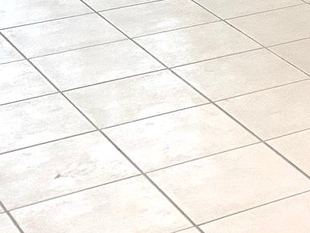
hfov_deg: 13.3
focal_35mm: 133
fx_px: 1192
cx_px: 556
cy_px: -332
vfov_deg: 9.8
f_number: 1.8
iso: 200
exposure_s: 1/60
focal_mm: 4.25
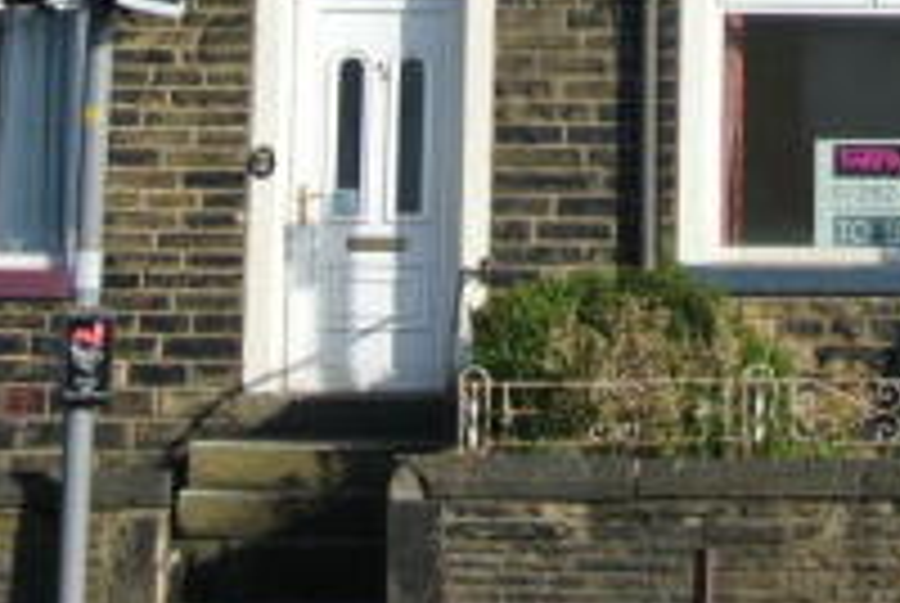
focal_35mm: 111
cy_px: -124
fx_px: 2779
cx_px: 920
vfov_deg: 12.1
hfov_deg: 17.9
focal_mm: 12.7
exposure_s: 1/640
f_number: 4.5
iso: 100
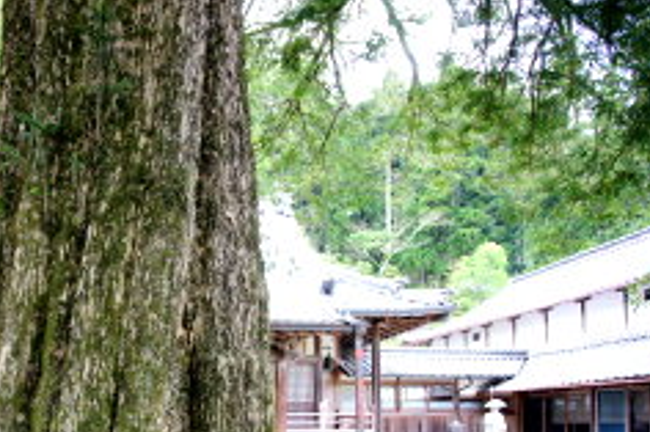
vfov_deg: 38.3
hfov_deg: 56.0
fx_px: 559
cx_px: 131
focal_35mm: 31
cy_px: 417
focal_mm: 16
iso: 320
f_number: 4
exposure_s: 1/40
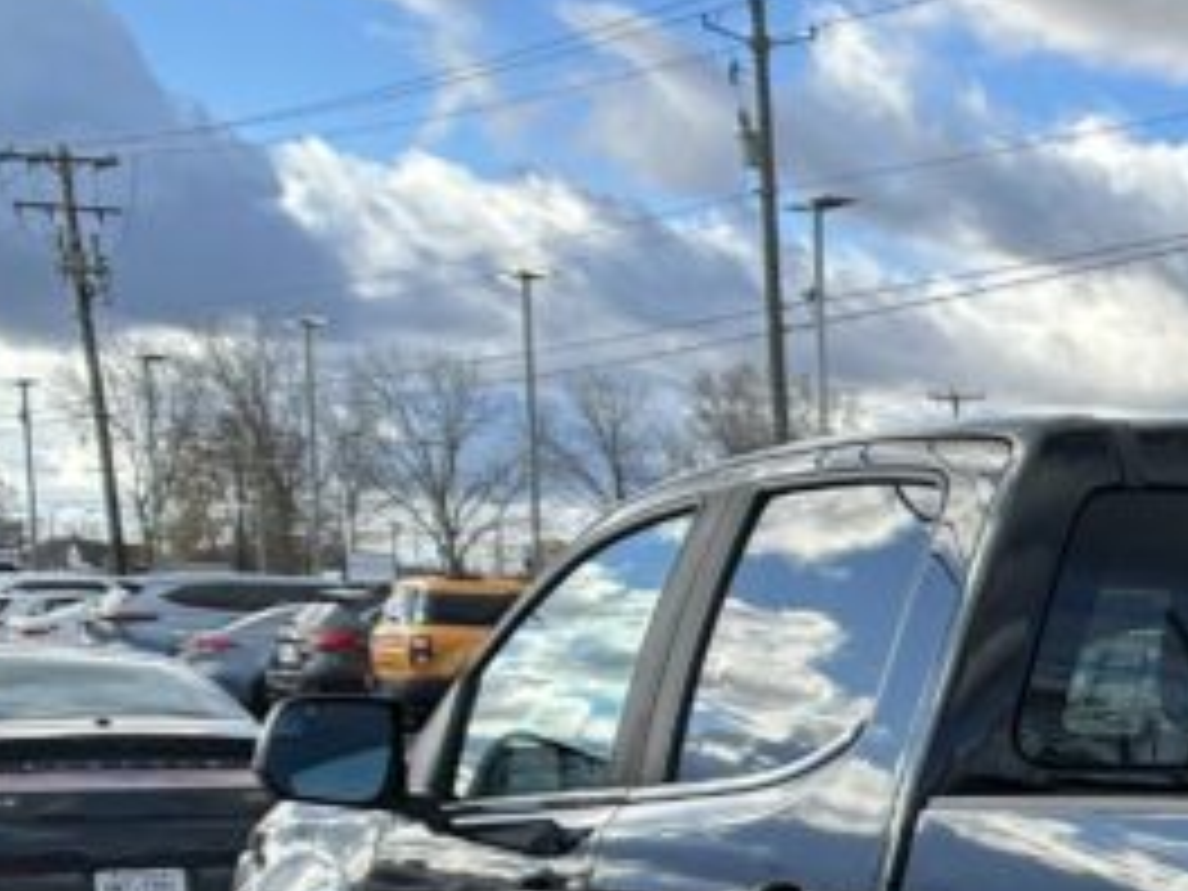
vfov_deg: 14.3
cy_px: 1022
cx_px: 1814
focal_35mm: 101
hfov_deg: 17.4
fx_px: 3466
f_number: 1.5
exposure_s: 1/2083
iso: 50
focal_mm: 5.7
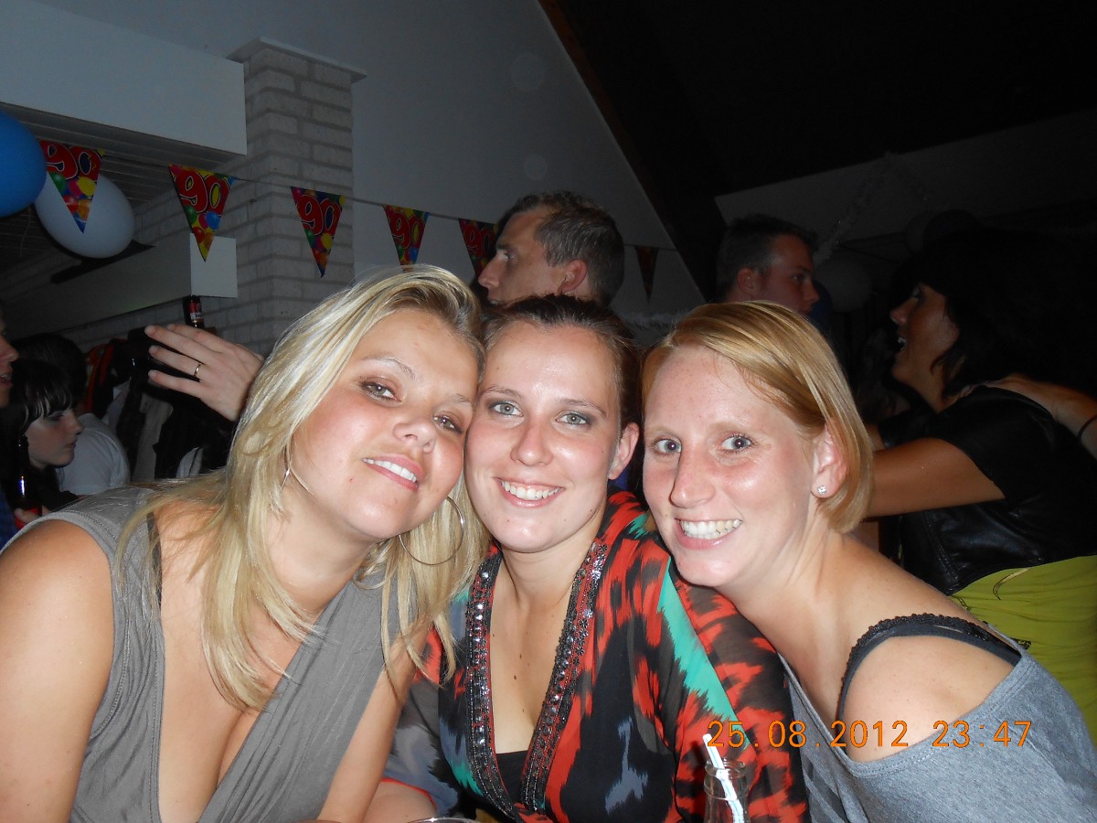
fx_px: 824
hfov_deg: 67.3
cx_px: 548
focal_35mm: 26
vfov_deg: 53.1
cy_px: 412
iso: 200
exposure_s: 1/25
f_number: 3.5
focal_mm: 4.6
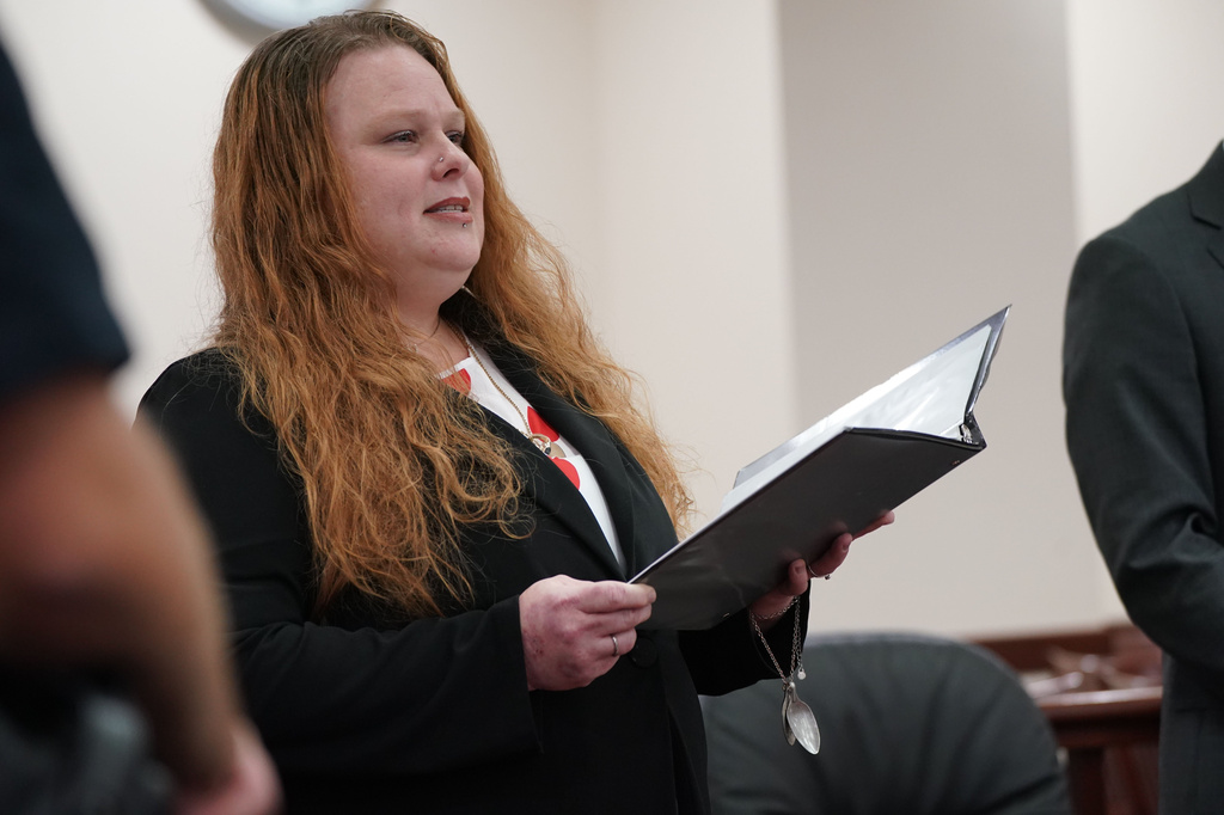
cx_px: 612
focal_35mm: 166
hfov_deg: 12.4
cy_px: 408
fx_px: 5642
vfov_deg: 8.3
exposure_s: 1/200
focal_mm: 166
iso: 3200
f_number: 5.6
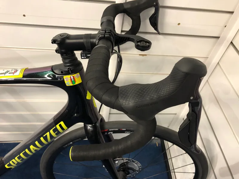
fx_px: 193
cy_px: 90
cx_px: 120
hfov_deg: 63.4
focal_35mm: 28
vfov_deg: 49.7
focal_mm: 4
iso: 100
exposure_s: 1/17
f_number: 1.8
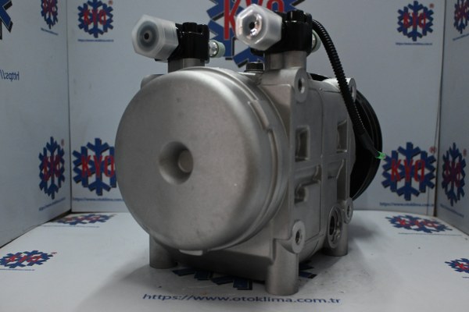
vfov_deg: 36.9
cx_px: 234
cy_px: 156
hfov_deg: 53.1
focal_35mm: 36
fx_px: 469
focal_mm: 24
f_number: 4.2
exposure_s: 1/125
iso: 2200
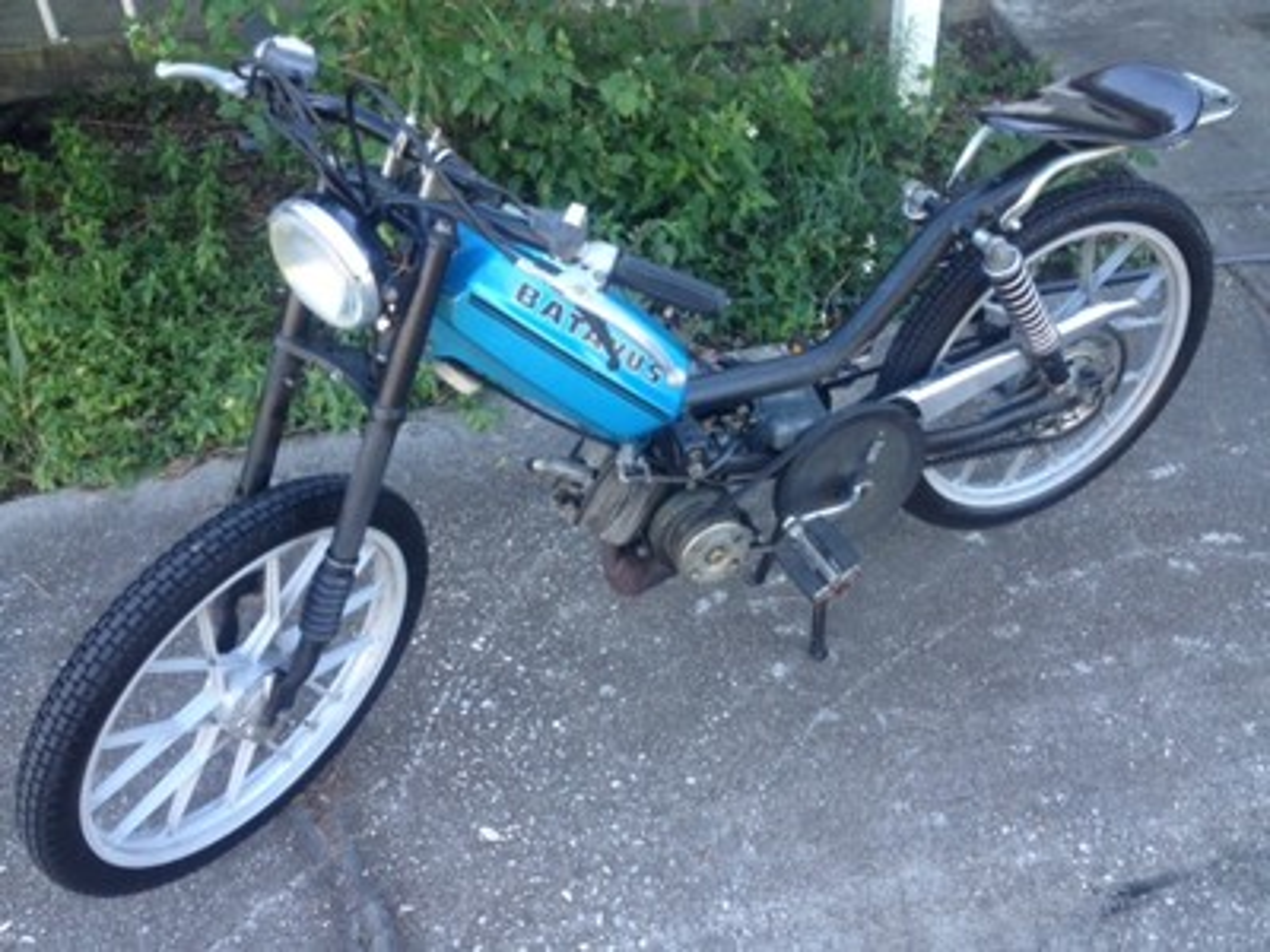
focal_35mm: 35
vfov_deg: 40.7
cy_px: 476
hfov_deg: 52.6
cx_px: 635
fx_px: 1284
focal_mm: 4.28
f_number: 2.4
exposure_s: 1/60
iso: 64
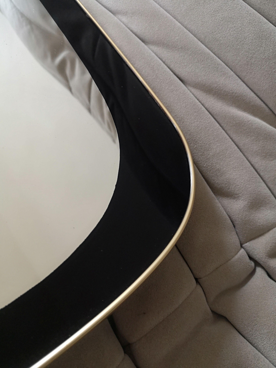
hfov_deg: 51.4
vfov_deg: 65.3
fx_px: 287
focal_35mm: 27
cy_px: 184
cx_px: 138
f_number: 1.8
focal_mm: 3.95
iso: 250
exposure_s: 1/33.3
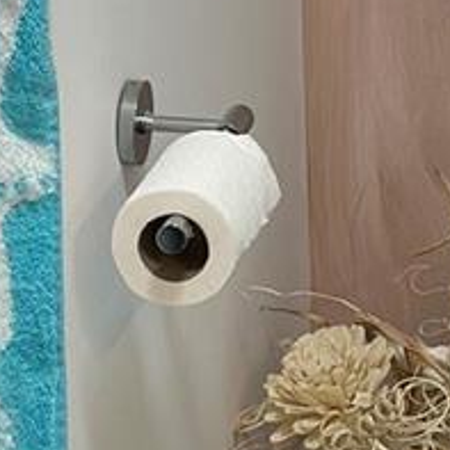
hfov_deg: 6.7
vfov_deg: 6.7
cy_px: -201
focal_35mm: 258
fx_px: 3795
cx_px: 555
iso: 80
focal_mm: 6.86
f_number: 1.78
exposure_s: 1/128
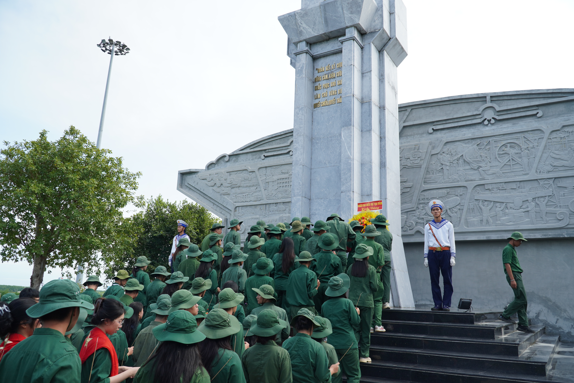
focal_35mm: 27
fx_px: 430
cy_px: 192
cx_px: 287
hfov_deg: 67.4
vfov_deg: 47.9
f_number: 5.6
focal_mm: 18
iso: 100
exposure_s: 1/200
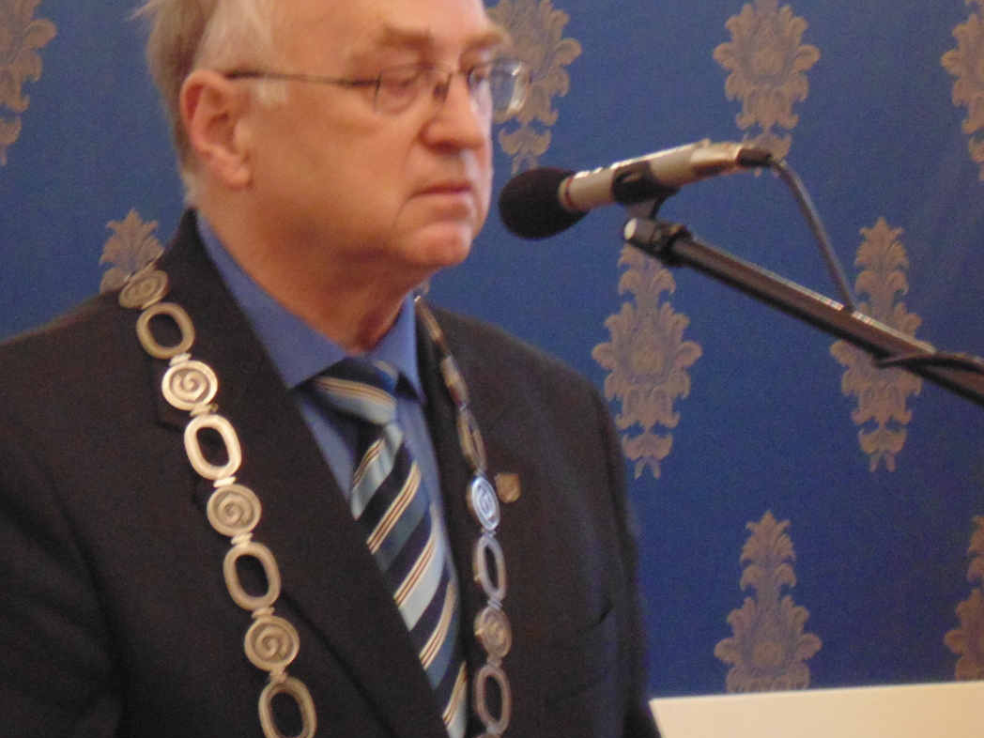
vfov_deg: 5.2
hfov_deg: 7.0
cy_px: 397
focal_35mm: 284
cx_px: 338
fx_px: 8073
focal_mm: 27.8
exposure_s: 1/6
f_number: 5.2
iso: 400
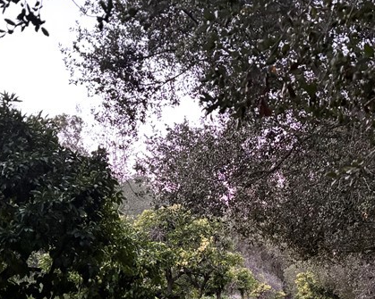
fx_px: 688
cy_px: 294
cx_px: 233
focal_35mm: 62
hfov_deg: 30.4
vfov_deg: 23.6
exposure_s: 1/30
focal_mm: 5.96
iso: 1000
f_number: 1.6
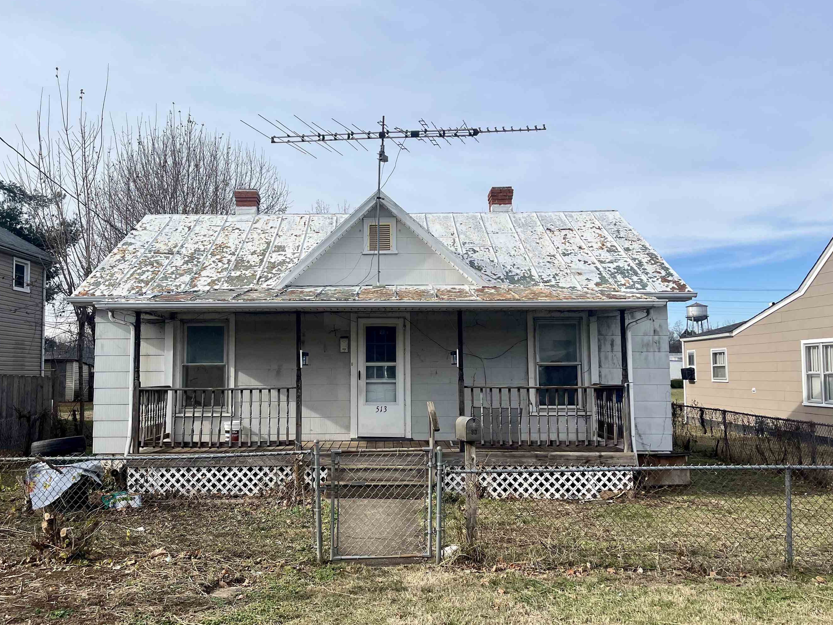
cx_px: 366
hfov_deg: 59.8
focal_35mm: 30
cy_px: 316
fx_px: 722
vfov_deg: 46.8
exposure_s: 1/4016
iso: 50
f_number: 1.6
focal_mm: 5.1
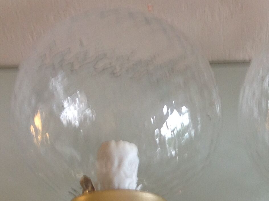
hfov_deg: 20.3
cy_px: 206
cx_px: 210
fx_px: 745
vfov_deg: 15.1
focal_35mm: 96
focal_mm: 4.28
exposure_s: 1/15
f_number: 2.4
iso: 64
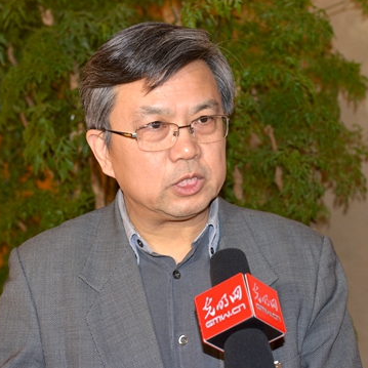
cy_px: 186
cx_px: 224
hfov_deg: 22.2
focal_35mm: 78
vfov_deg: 22.2
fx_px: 938
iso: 800
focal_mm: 60
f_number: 5
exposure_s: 1/50
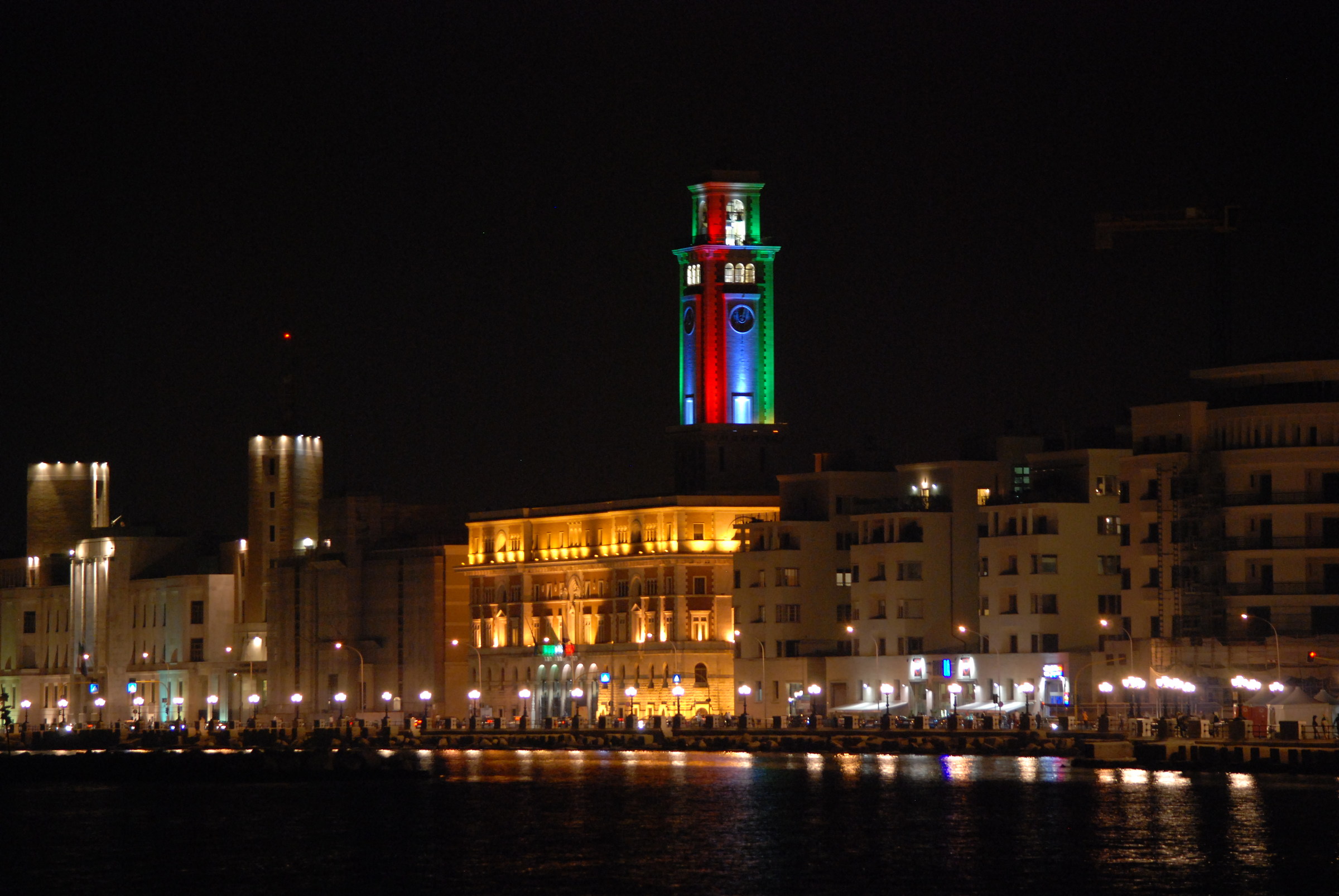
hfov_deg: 11.8
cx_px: 670
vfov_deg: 7.9
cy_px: 448
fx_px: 6479
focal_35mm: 174
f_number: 4.8
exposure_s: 1/8
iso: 800
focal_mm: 116
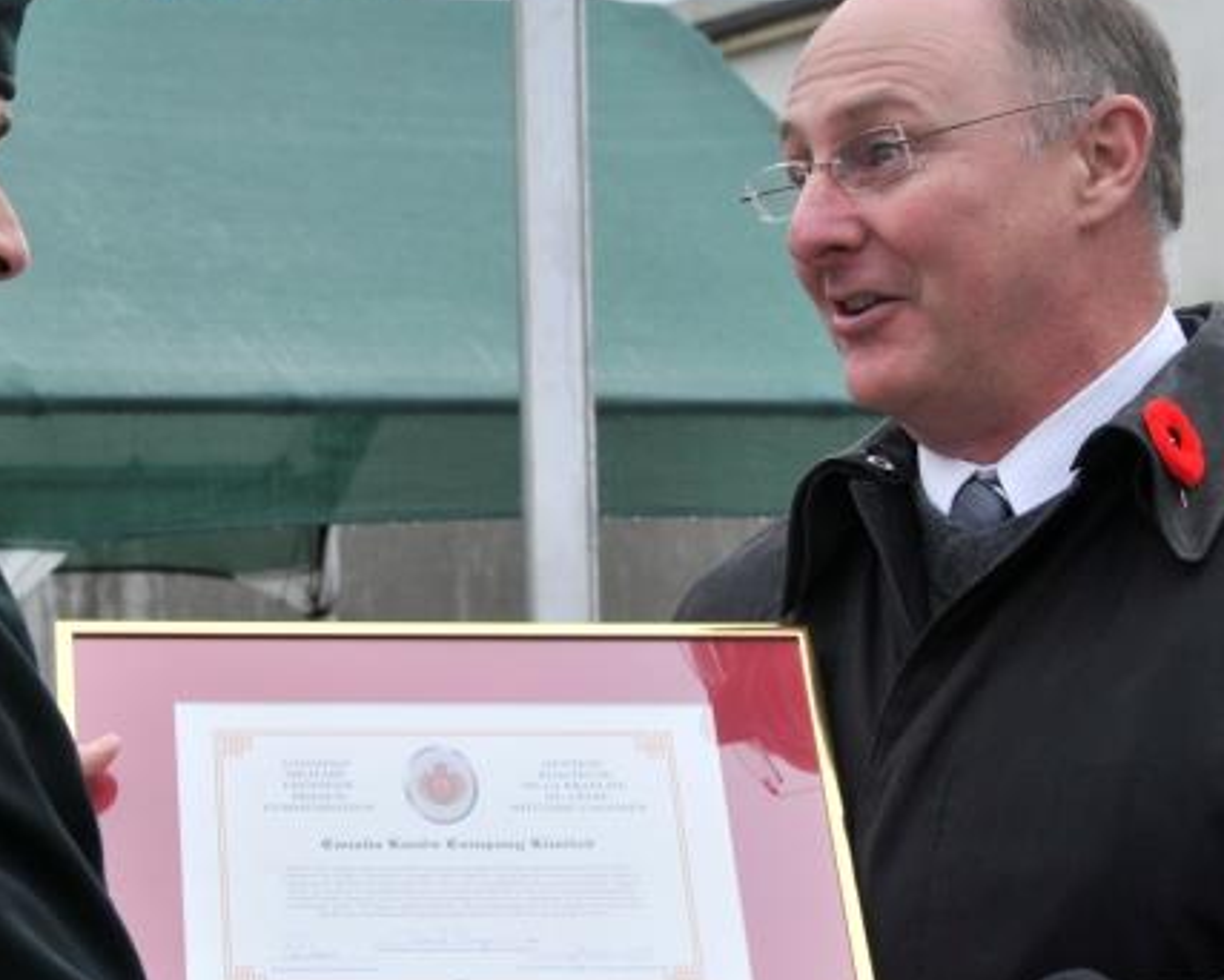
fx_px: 4639
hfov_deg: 15.0
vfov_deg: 12.1
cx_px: 539
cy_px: 610
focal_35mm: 128
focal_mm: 38
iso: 200
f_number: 7.1
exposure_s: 1/200
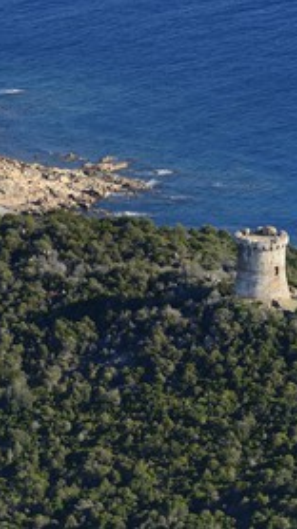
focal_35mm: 317
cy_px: 264
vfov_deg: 6.8
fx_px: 4446
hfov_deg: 3.8
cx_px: 93
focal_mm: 200
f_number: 7.1
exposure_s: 1/800
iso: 400
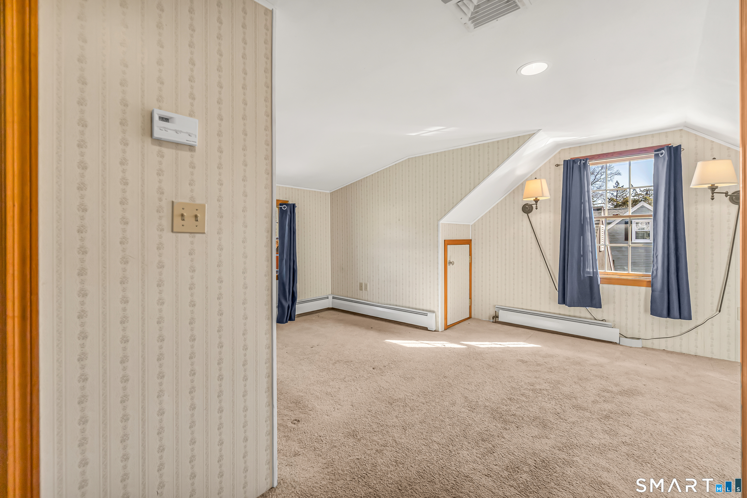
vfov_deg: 77.3
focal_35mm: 15
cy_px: 249
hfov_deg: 100.4
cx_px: 374
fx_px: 311
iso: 250
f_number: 4.5
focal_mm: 10
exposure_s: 1/400
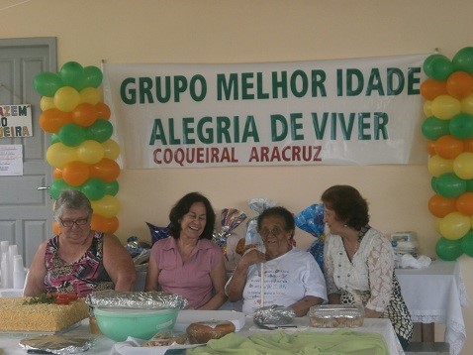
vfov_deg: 19.4
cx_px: 236
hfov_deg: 25.7
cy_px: 178
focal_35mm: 76
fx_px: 1038
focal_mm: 13.4
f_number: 5.2
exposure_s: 1/60
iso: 125
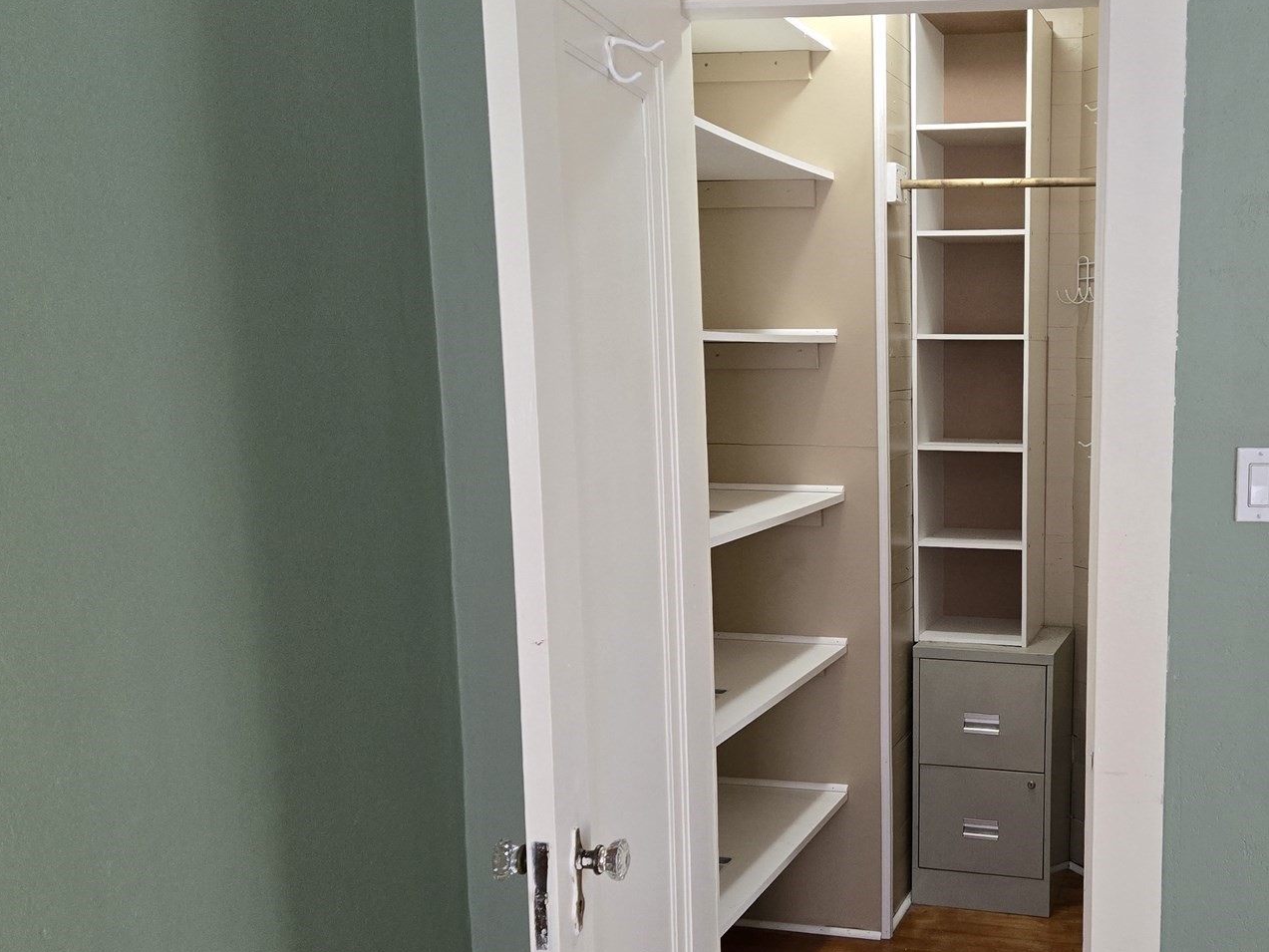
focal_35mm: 37
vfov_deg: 38.5
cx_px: 967
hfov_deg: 48.0
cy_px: 580
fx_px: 1357
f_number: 1.8
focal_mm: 5.4
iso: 640
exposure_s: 1/120
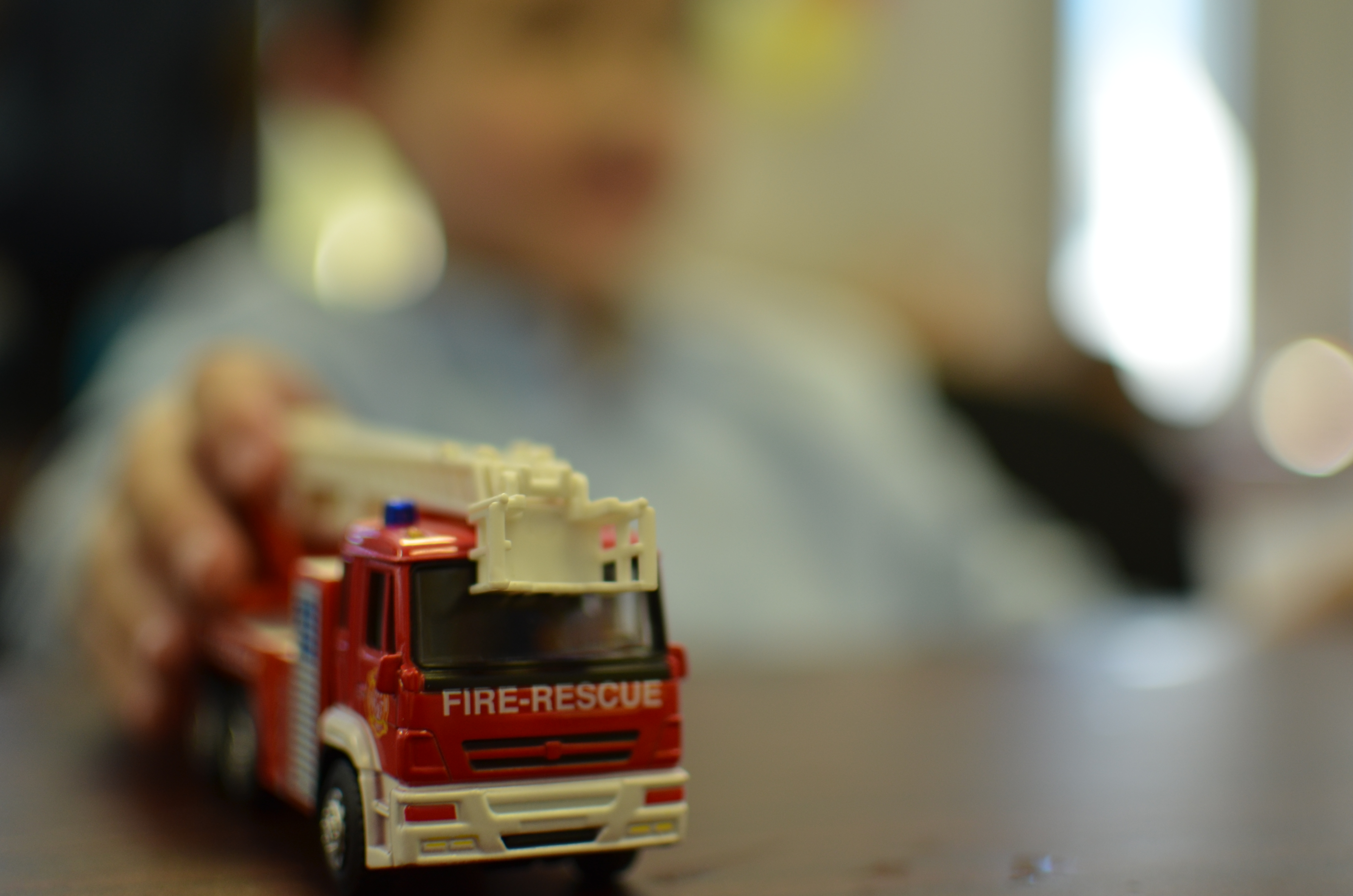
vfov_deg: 25.6
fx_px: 1969
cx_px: 676
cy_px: 448
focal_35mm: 52
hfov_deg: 37.9
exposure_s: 1/100
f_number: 1.8
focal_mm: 35
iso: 250
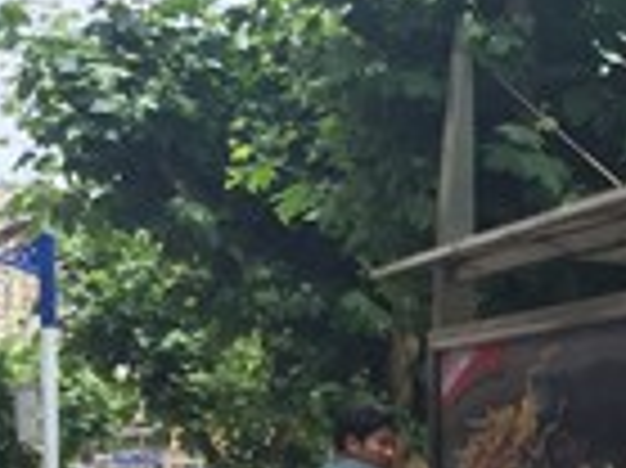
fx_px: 2078
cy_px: 686
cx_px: 874
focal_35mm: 115
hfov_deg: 16.0
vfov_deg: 12.3
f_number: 2.2
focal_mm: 4.15
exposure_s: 1/964
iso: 32
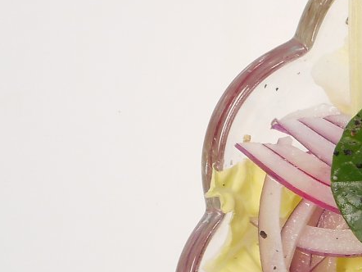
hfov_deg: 14.8
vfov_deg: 11.9
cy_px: 273
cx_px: 548
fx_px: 1287
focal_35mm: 123
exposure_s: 1/40
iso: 80
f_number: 4.2
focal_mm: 6
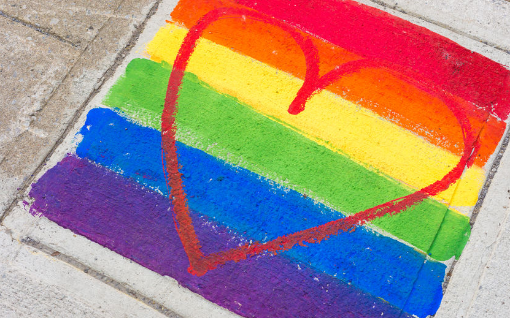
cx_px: 257
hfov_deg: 38.9
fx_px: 723
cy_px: 158
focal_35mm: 52
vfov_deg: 24.9
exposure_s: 1/200
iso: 500
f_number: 7.1
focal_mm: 50
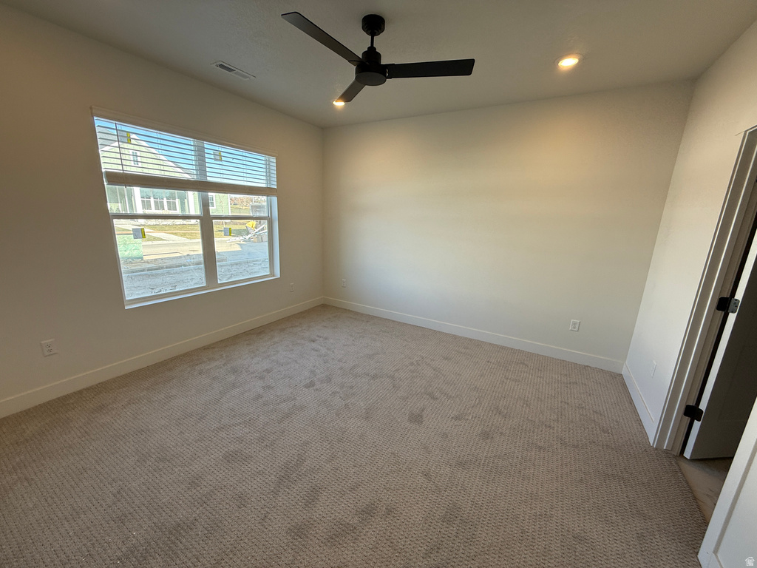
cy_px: 284
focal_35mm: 14
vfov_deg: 85.7
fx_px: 306
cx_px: 378
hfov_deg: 102.1
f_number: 2.2
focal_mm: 2.22
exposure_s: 1/124
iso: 64
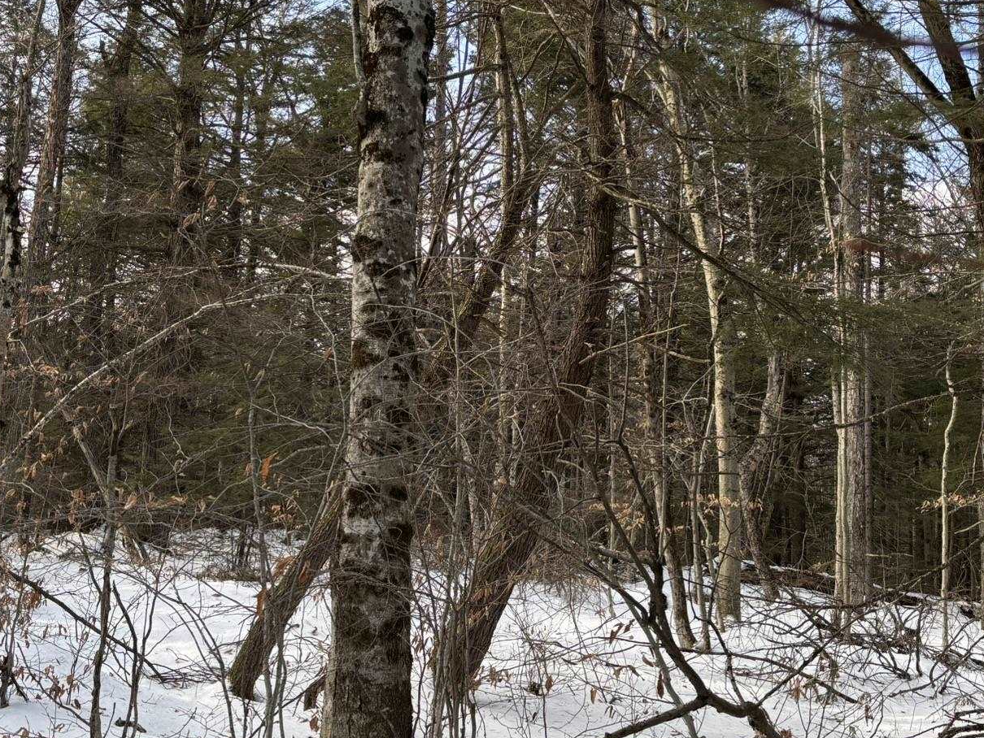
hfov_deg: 42.9
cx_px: 487
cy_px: 302
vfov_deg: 32.8
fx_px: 1251
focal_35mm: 44
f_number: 1.6
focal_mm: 5.96
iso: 50
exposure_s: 1/403
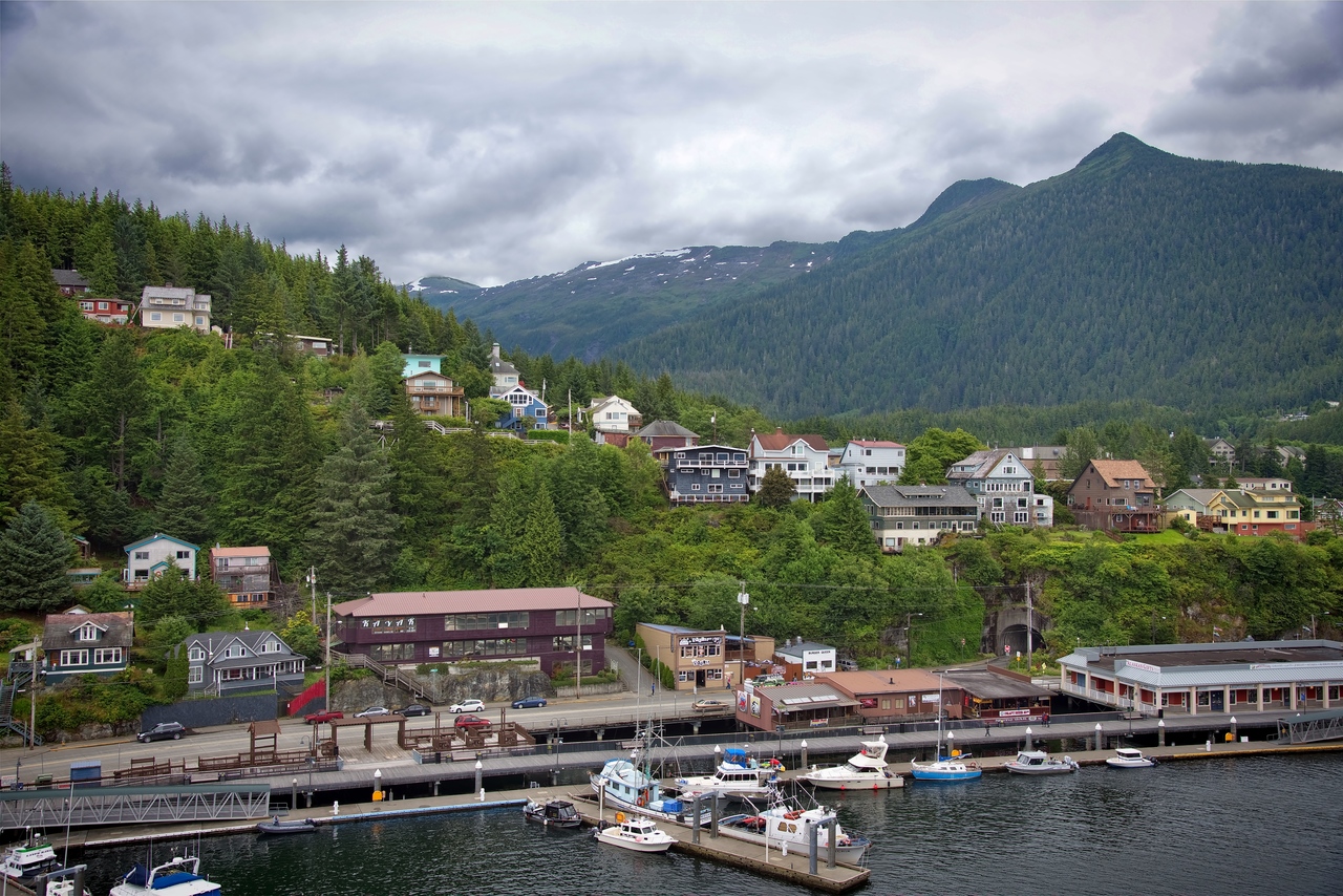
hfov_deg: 55.8
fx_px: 1269
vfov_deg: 38.9
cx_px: 672
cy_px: 448
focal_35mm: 34
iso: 100
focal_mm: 34
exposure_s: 1/125
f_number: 5.6
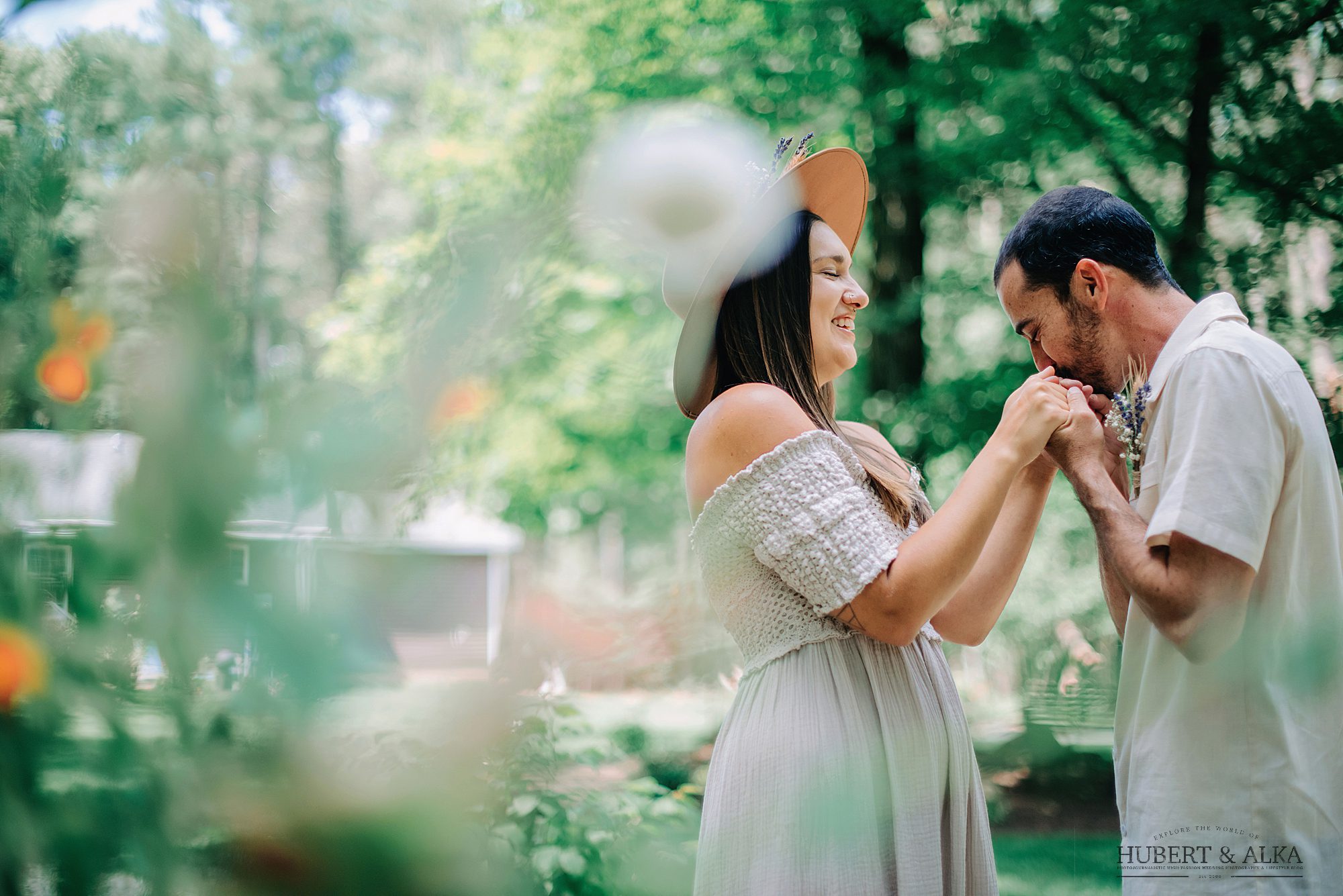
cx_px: 672
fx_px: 1866
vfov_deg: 27.0
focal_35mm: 50
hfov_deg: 39.6
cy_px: 448
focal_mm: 50
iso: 640
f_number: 1.4
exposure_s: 1/2000
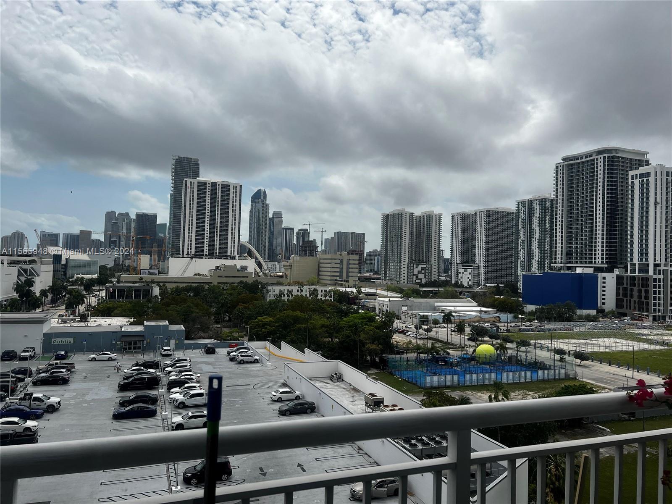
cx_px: 336
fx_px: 505
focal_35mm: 26
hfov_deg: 67.3
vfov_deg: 53.1
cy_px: 252
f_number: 1.5
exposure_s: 1/10309
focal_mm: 5.7
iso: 50
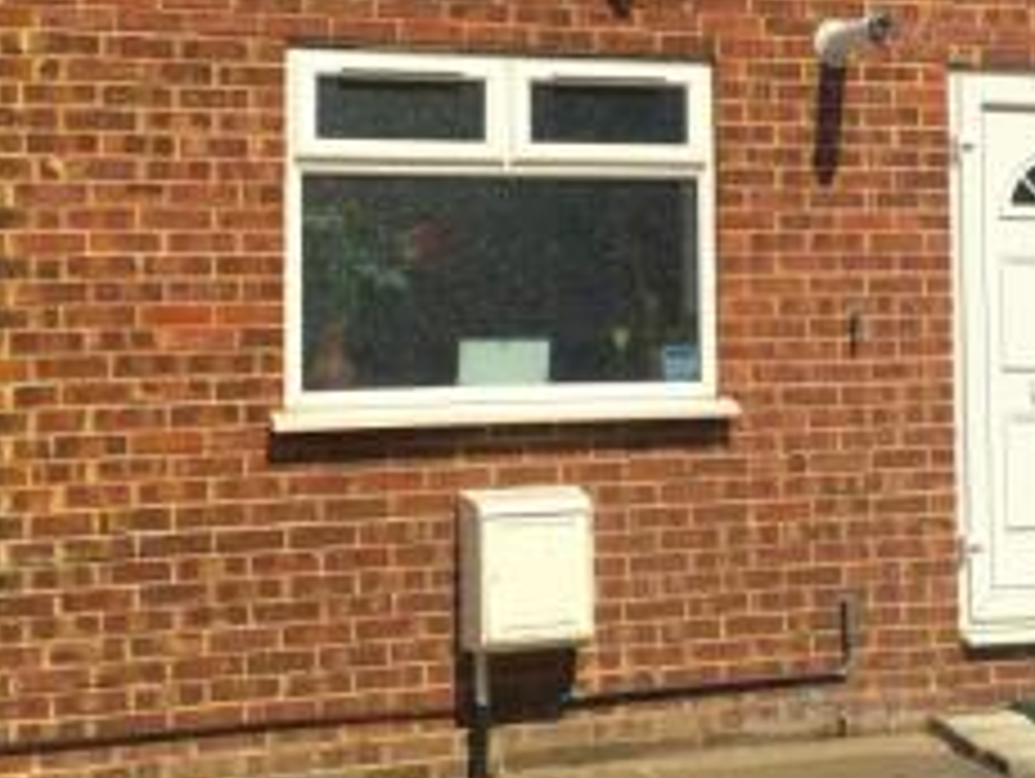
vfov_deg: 26.4
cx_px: 576
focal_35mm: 55
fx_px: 1646
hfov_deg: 34.9
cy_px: 245
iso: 32
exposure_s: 1/4405
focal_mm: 4.15
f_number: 2.2
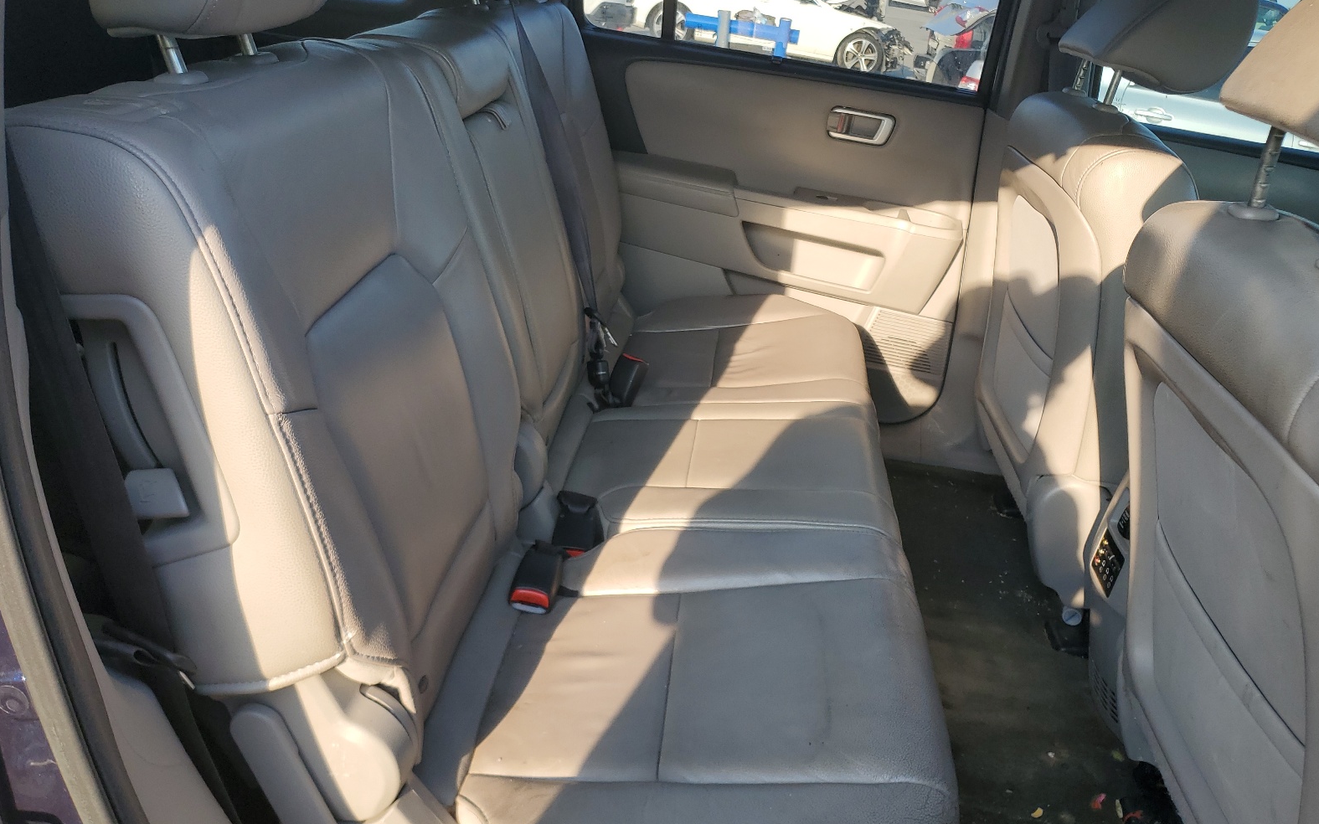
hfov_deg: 66.5
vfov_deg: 44.3
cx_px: 667
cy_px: 328
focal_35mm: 28
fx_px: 1006
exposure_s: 1/455
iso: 50
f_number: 1.5
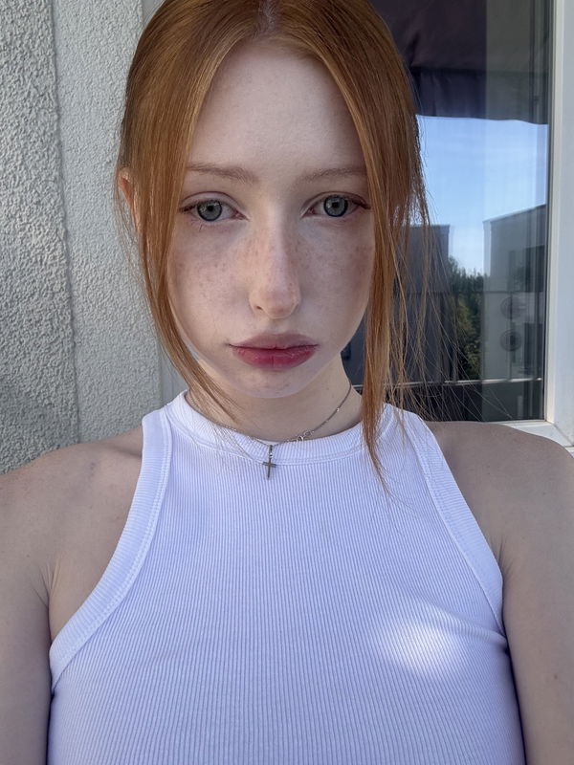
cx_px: 287
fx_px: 663
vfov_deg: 60.0
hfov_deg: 46.8
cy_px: 382
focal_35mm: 30
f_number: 1.9
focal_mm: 2.69
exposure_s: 1/373
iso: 25
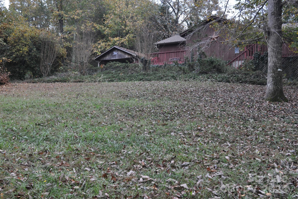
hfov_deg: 48.4
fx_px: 331
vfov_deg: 33.4
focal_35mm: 40
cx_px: 145
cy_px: 100
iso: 800
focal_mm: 26
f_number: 8
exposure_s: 1/60
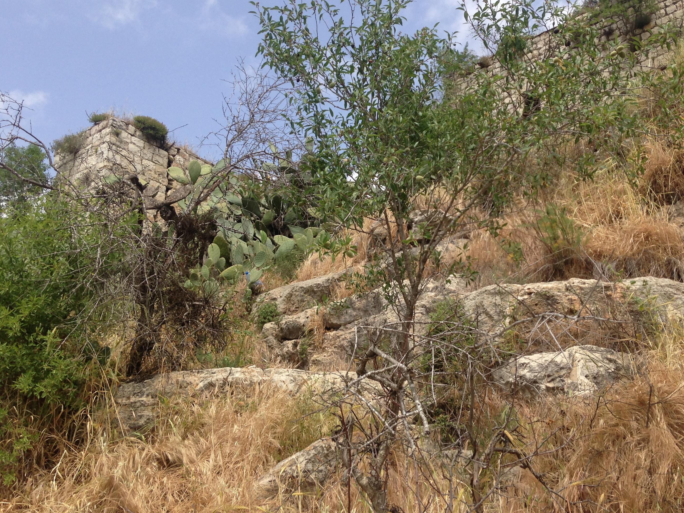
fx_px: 810
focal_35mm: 41
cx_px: 419
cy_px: 211
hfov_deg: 45.5
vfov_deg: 35.0
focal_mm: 4.12
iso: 50
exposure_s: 1/1085
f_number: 2.4
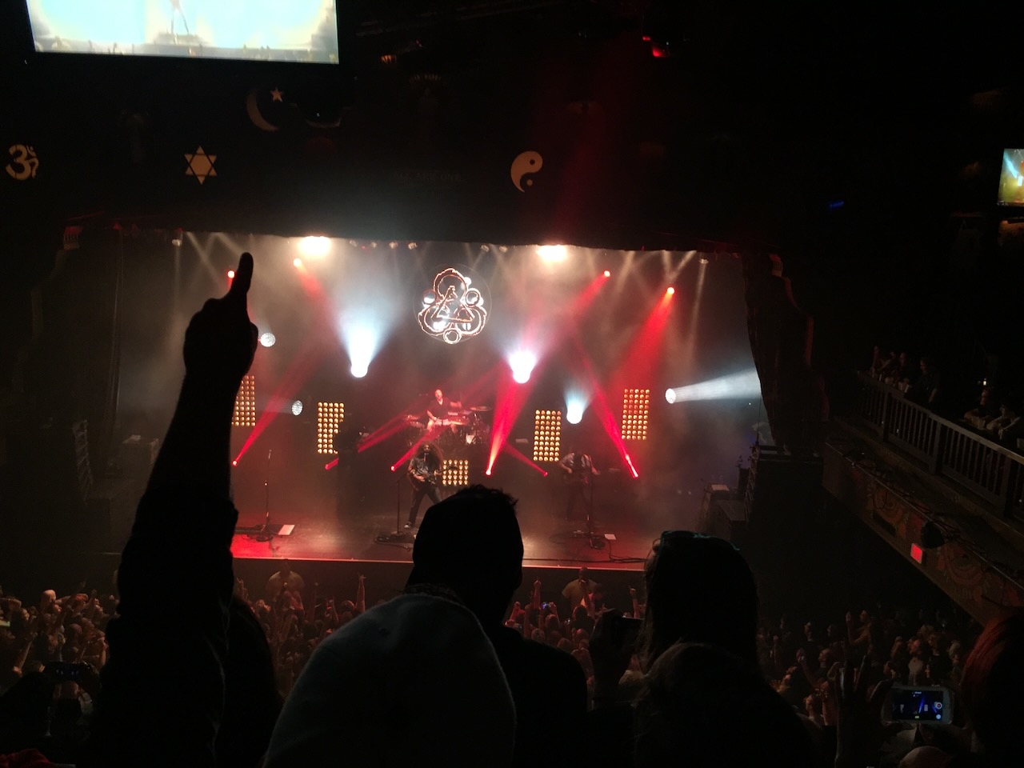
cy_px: 384
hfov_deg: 61.7
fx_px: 858
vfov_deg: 48.2
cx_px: 512
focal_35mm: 29
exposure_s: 1/30
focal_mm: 4.15
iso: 200
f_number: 2.2
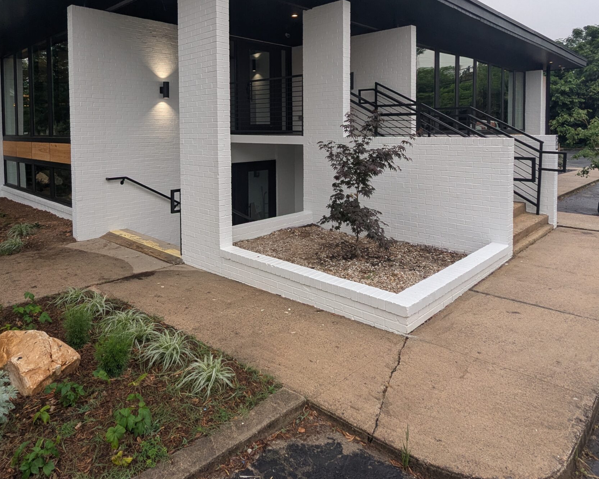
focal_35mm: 24
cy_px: 144
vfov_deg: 56.9
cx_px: 259
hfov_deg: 69.9
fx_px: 426
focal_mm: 2.35
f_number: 2.2
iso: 57
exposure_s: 1/220
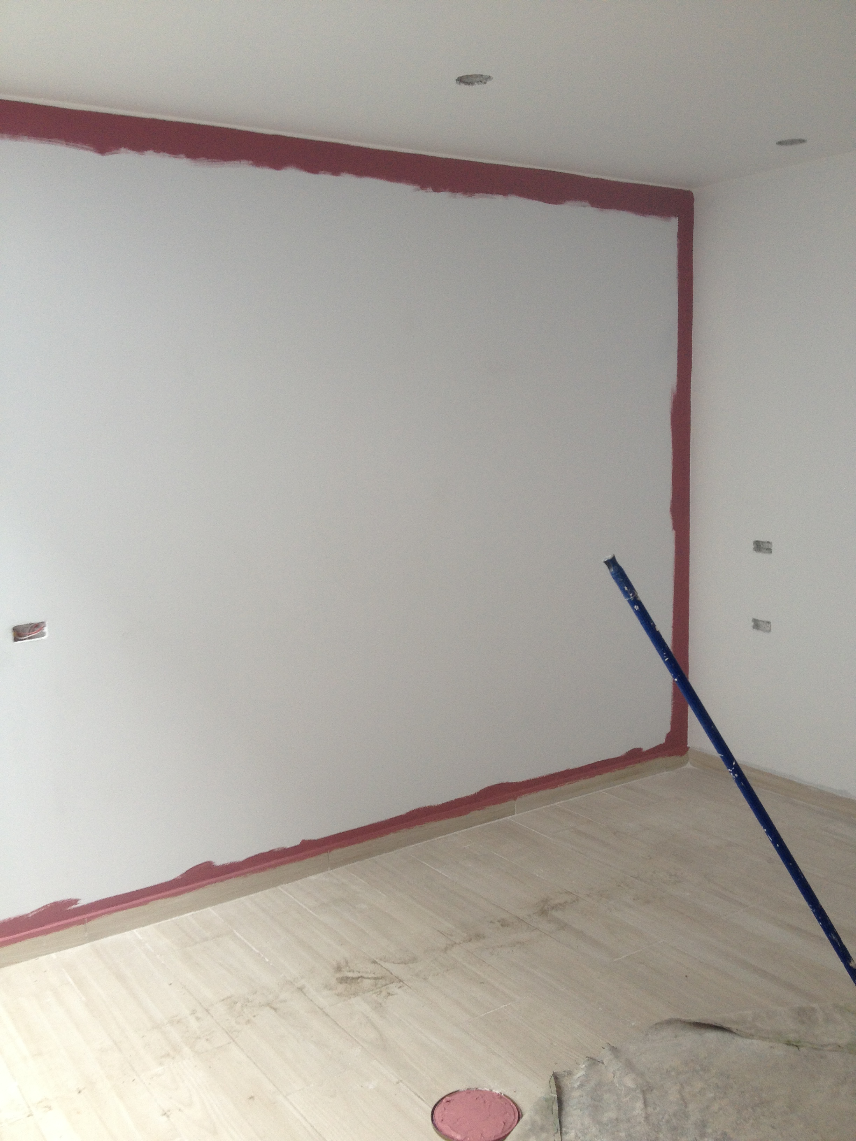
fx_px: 1154
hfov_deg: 40.7
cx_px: 428
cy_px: 570
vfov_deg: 52.6
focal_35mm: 35
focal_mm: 4.28
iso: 64
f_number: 2.4
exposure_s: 1/40
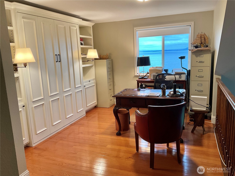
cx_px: 118
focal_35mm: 29
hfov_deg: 61.7
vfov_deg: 48.2
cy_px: 88
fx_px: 197
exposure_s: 1/60
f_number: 1.8
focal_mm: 3
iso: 64
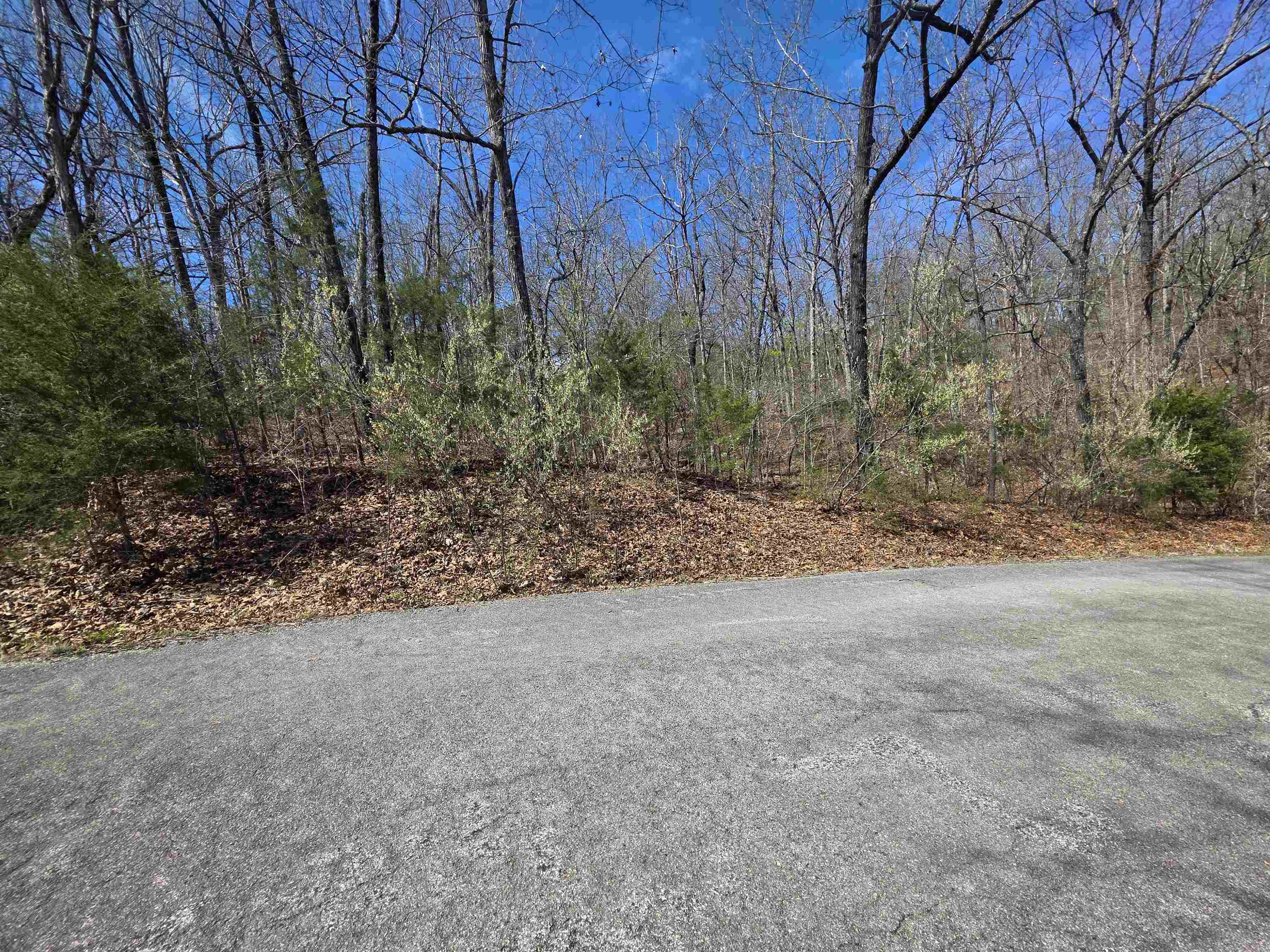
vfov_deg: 89.9
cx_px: 635
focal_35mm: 13
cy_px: 476
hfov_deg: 106.2
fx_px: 477
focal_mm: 2.2
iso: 40
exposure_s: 1/1176
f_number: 1.9
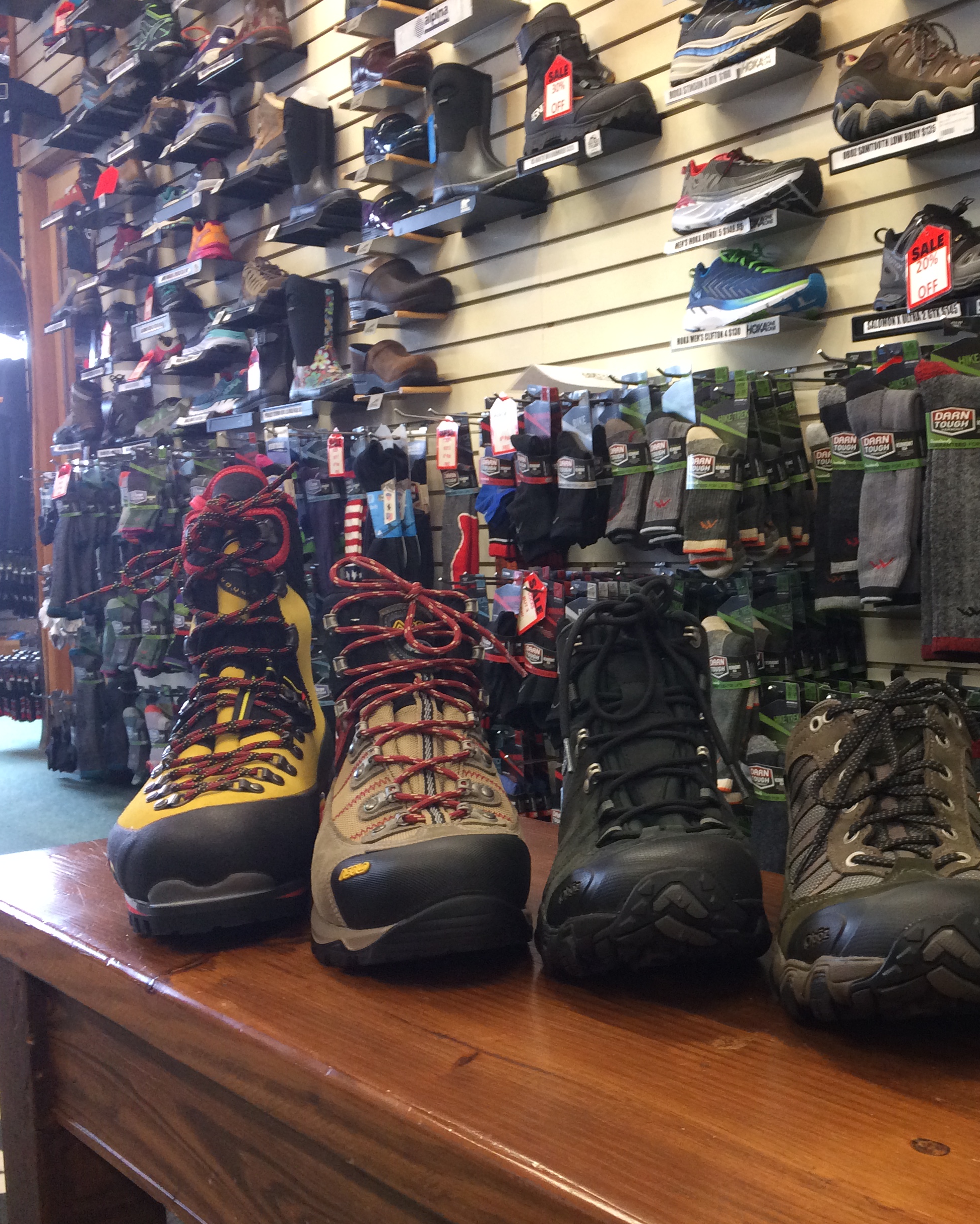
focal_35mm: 38
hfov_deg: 37.8
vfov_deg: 47.9
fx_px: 1378
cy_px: 614
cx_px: 777
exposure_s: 1/33
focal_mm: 4.15
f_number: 2.2
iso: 125
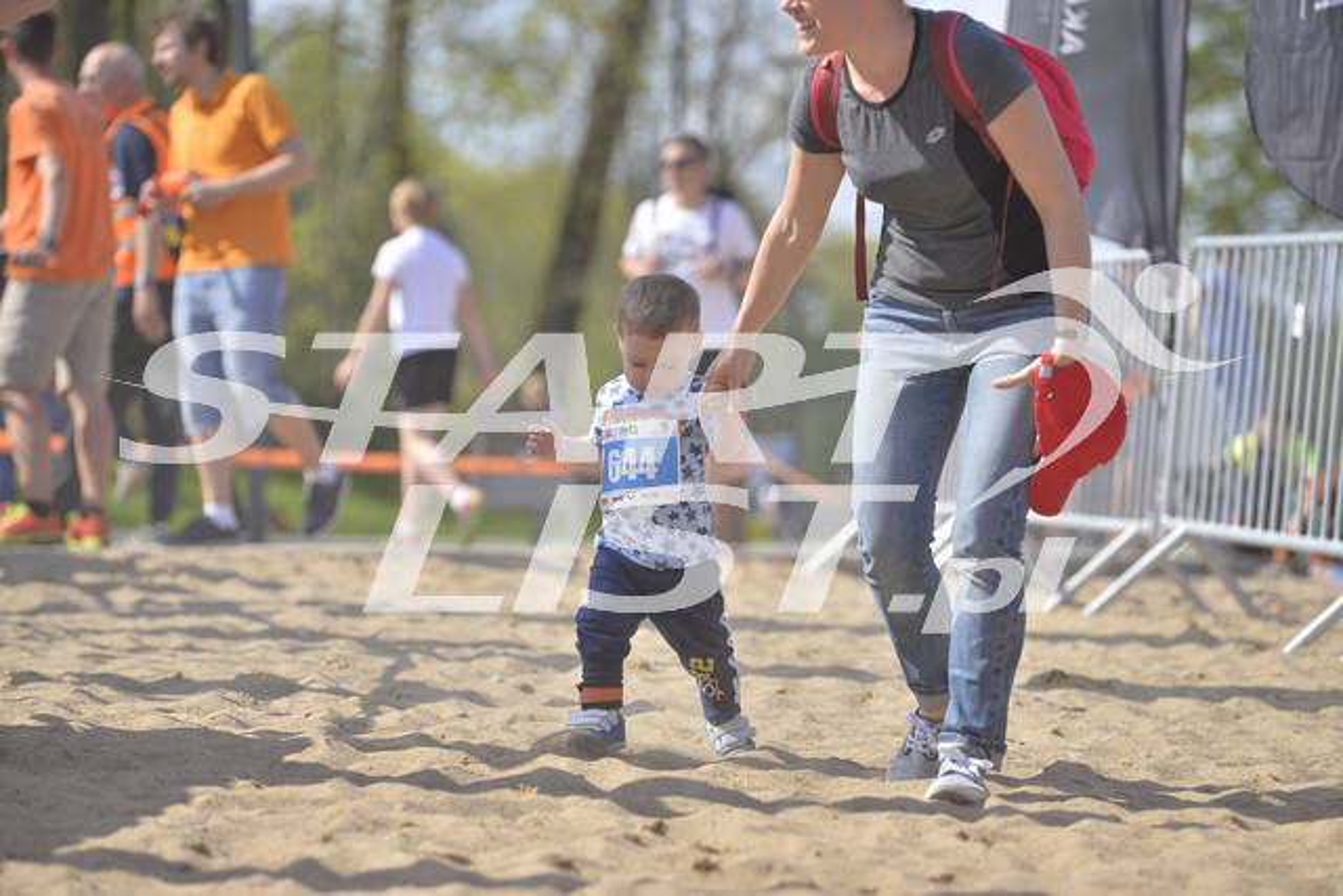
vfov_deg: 8.3
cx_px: 672
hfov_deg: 12.4
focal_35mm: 165
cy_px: 448
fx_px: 6156
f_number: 4
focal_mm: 165
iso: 200
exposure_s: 1/2500
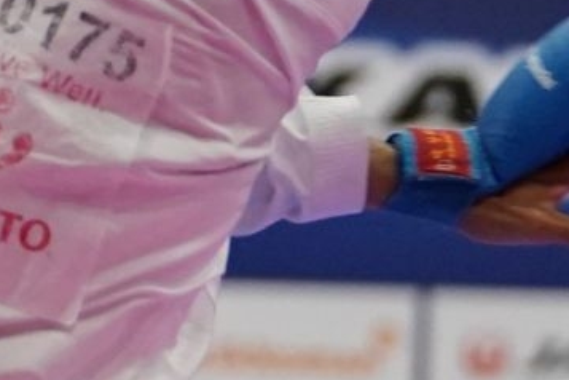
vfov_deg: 1.8
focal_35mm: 771
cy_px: 14
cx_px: -698
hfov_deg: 2.7
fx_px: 12185
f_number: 2.8
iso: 3200
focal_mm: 102
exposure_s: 1/1000
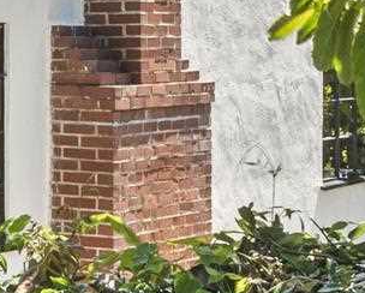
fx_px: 2001
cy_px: -3
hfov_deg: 9.3
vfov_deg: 8.3
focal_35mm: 185
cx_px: -513
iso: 400
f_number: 9
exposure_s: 1/80
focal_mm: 16
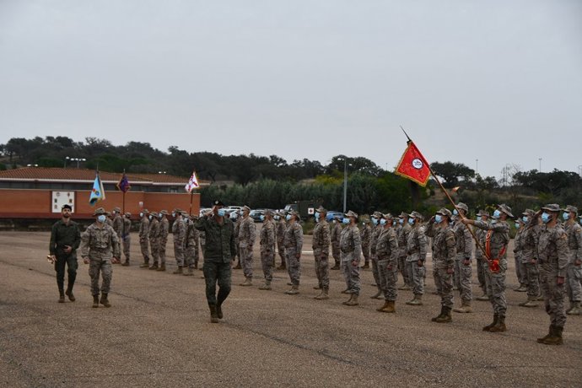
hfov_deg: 24.8
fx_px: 1326
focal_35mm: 82
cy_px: 194
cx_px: 291
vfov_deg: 16.7
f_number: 6.3
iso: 200
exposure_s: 1/250
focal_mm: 55
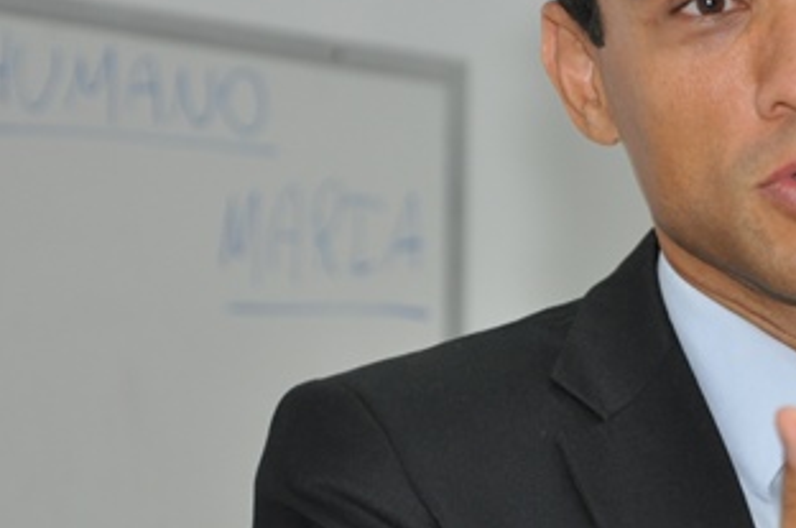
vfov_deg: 4.2
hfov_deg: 6.4
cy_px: 177
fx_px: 7131
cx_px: 689
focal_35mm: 323
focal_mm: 105
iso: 800
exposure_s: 1/60
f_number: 5.6
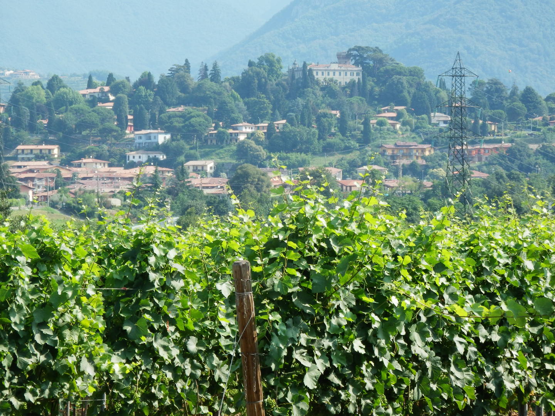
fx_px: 3607
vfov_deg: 6.6
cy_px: 208
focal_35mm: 225
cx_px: 278
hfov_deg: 8.8
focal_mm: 40.2
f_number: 6.1
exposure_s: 1/200
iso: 80
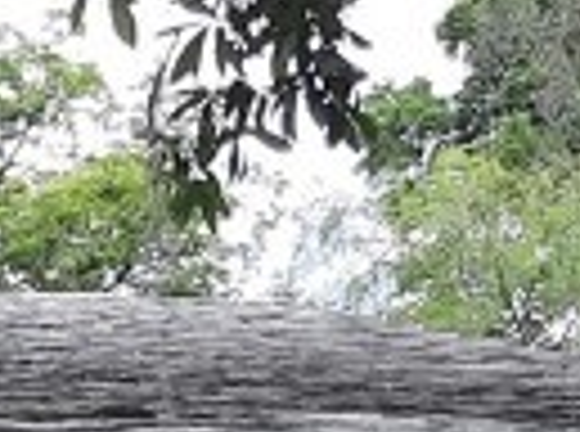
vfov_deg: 7.0
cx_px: -962
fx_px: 3325
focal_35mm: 199
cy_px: 999
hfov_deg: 8.7
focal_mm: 4.6
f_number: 2
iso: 32
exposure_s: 1/335
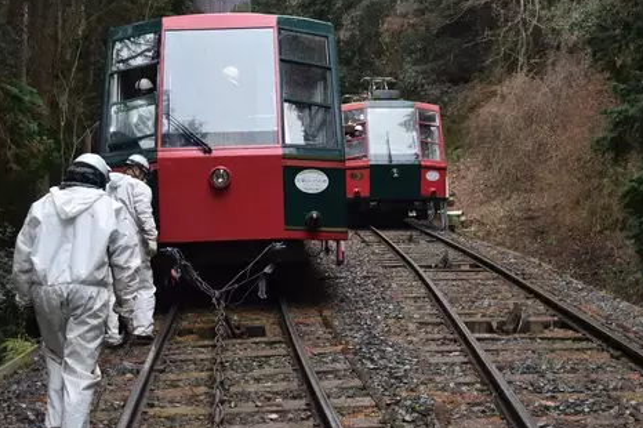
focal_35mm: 58
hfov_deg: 34.5
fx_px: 1035
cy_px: 181
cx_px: 320
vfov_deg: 23.3
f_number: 6.3
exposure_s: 1/250
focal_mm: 30
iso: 1250
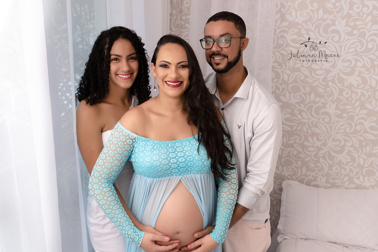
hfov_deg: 48.3
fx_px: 420
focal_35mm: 40
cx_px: 214
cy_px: 132
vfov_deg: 33.4
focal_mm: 35
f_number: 4
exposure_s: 1/100
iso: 250
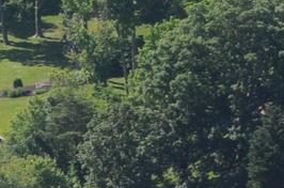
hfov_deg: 2.2
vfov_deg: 1.5
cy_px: 669
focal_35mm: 925
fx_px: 7280
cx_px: -615
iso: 640
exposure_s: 1/1250
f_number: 6.3
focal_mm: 80
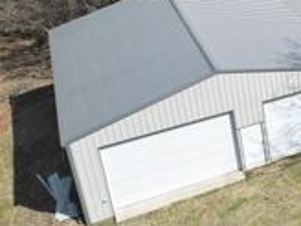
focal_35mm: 73
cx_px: 453
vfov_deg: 19.7
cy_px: 12
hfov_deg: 22.0
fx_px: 635
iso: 120
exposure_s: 1/2500
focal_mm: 6.72
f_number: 1.7
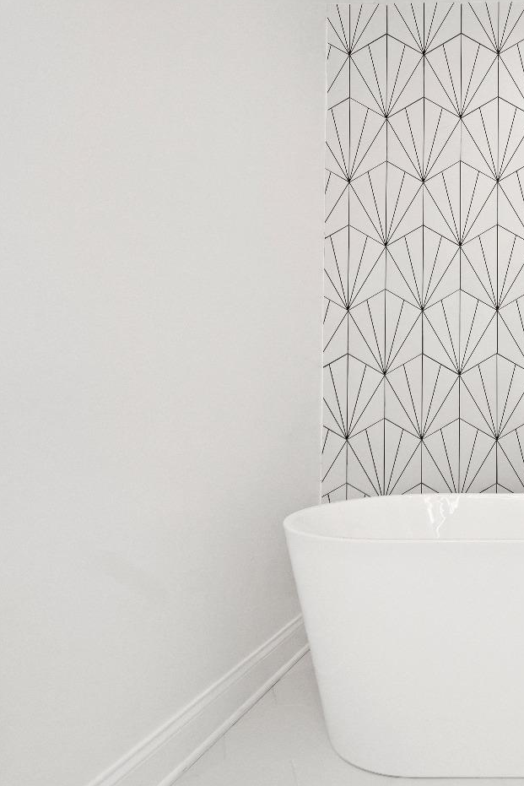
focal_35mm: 29
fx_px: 633
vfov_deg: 63.6
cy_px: 398
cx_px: 559
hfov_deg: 38.3
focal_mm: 18
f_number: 4
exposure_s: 1/100
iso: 800
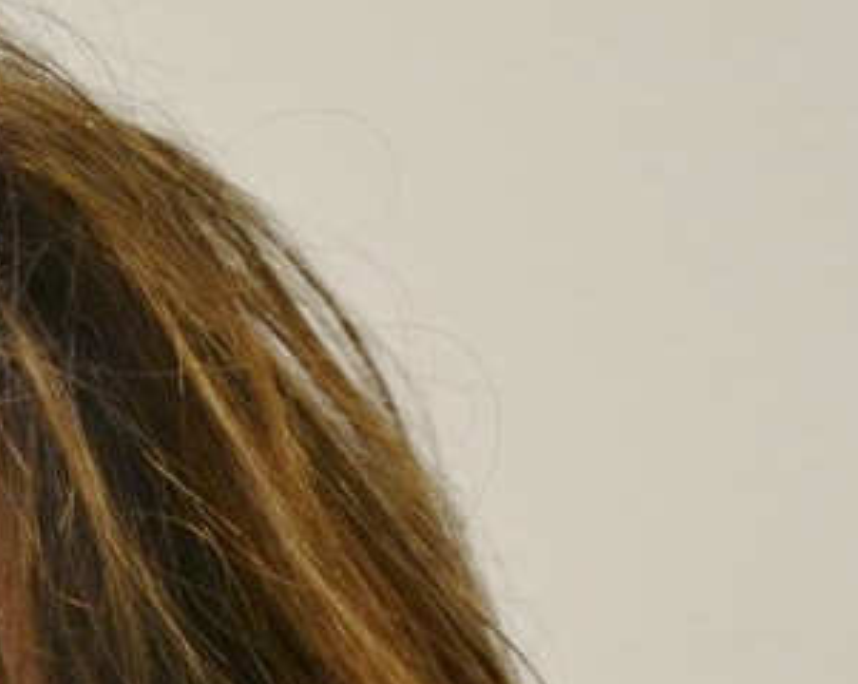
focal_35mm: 281
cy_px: 1650
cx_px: -419
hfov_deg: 6.8
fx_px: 7126
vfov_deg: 5.3
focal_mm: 40
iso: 400
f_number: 4.5
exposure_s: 1/30
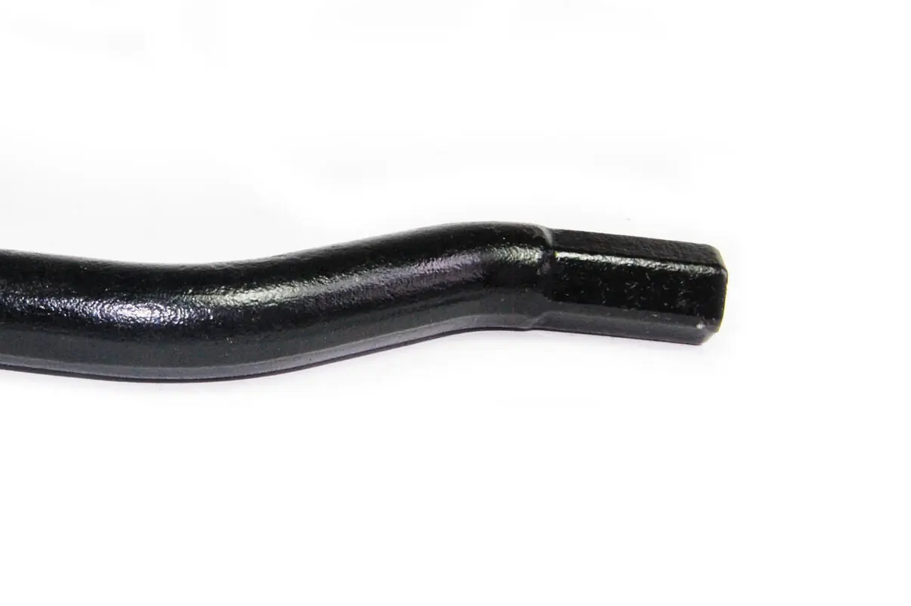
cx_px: 162
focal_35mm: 55
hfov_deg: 35.0
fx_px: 1391
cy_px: 149
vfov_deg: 24.3
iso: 800
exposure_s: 1/50
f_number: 16
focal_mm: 22
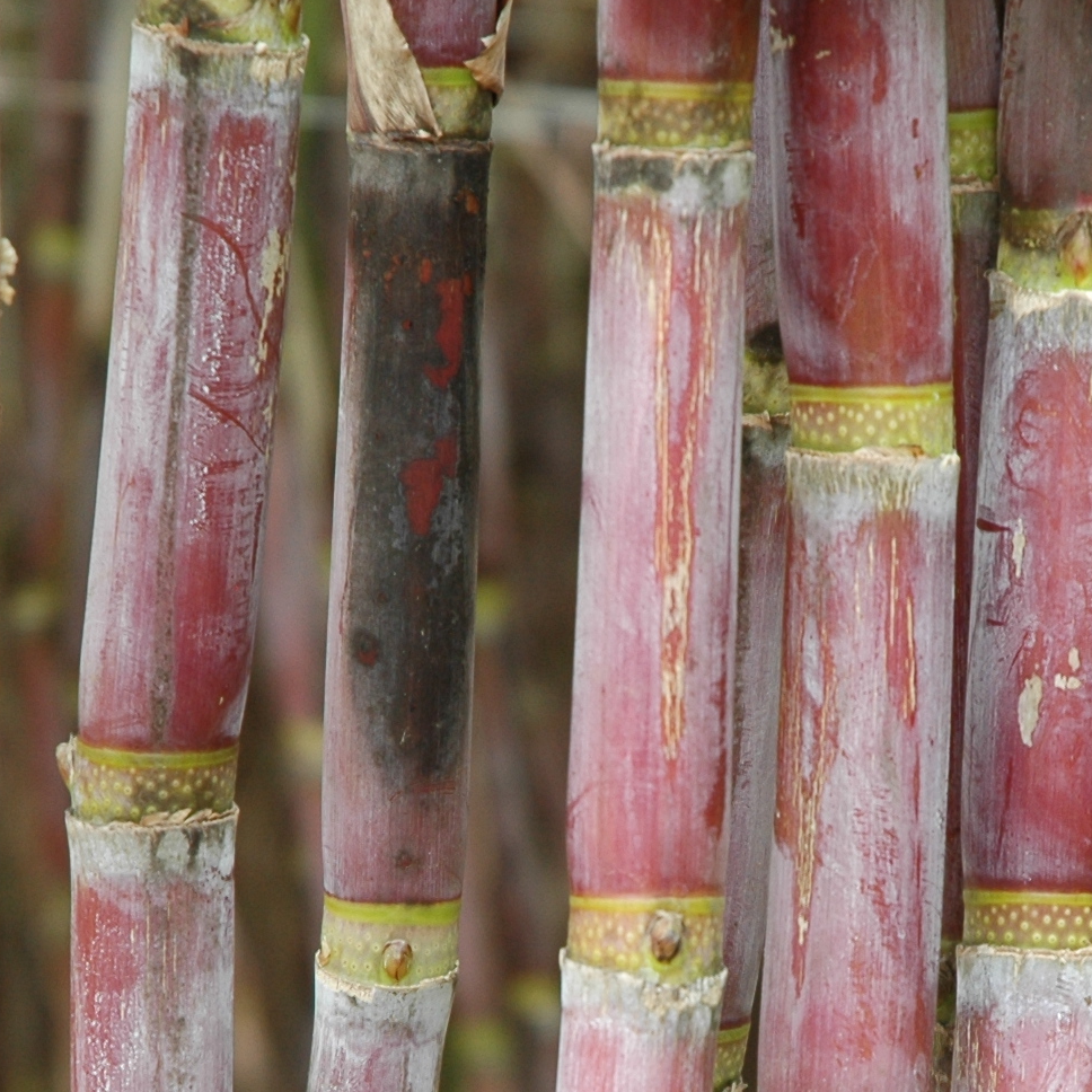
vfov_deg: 6.3
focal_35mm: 277
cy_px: 990
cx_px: 818
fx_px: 9886
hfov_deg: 6.3
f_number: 7.1
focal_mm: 70
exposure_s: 1/200
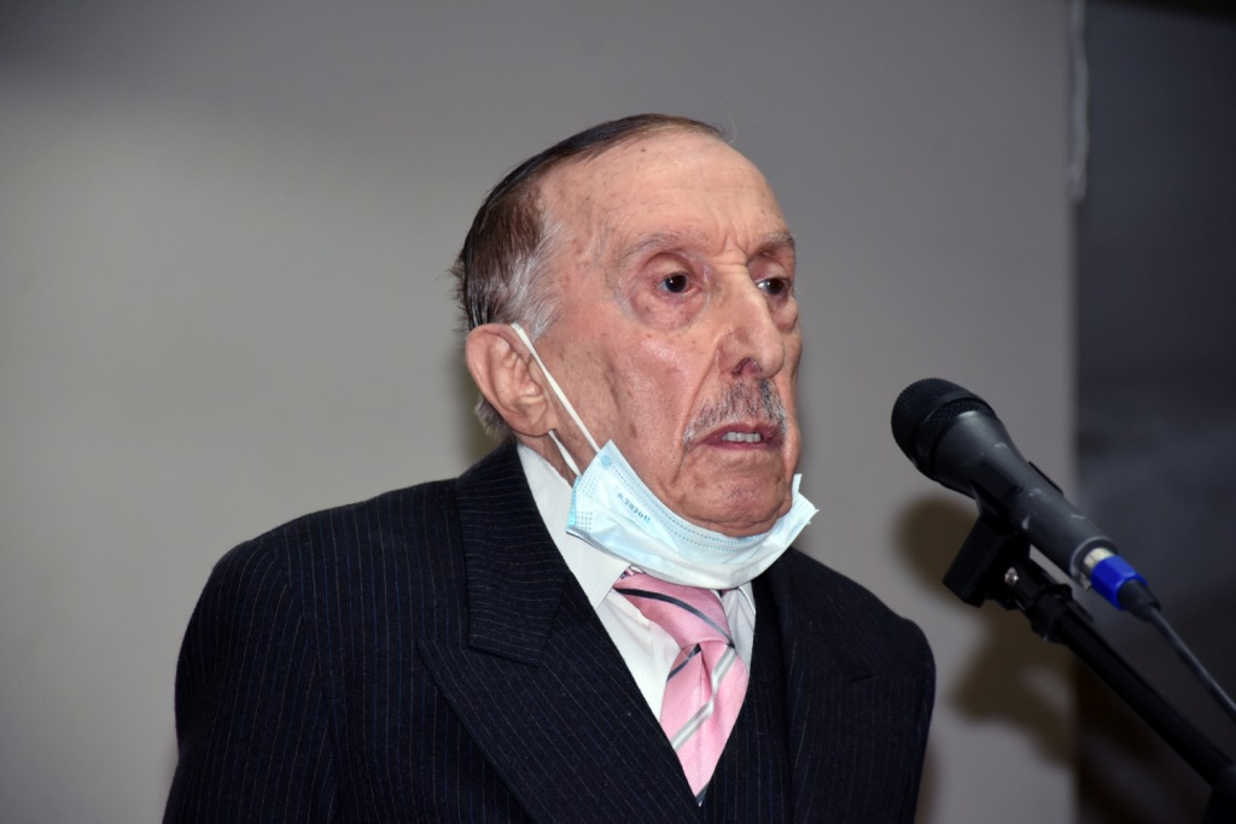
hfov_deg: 9.8
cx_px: 618
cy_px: 412
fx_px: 7211
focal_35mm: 210
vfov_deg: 6.5
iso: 800
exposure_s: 1/60
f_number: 5.6
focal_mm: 140
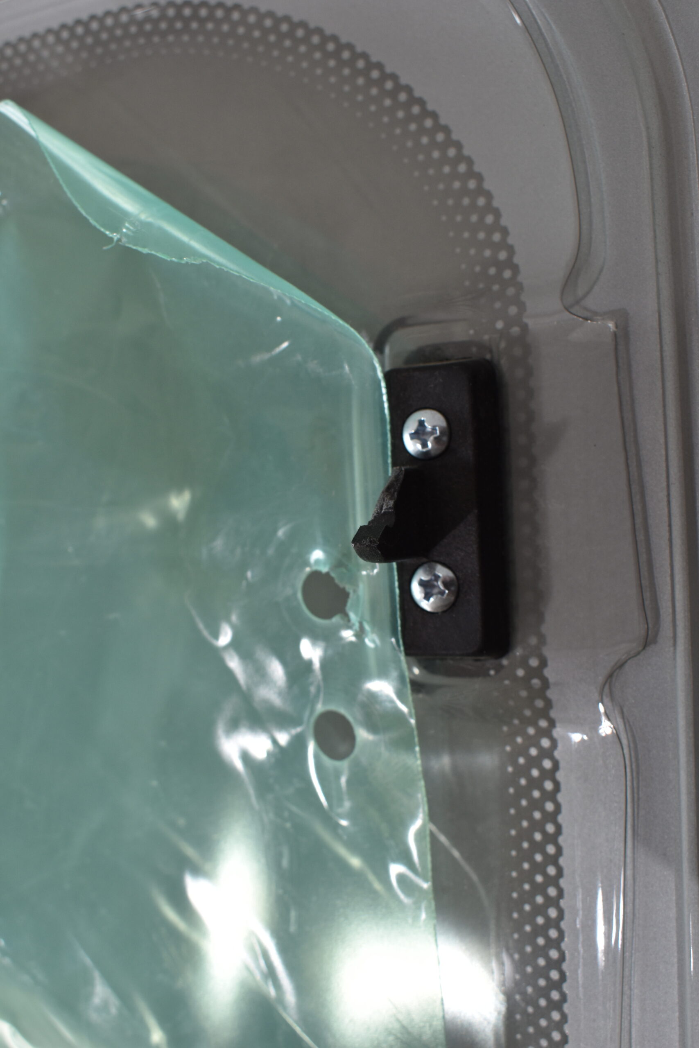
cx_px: 350
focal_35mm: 38
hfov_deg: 35.5
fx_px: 1092
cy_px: 524
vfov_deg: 51.3
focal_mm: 25
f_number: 8
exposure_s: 1/60
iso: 320
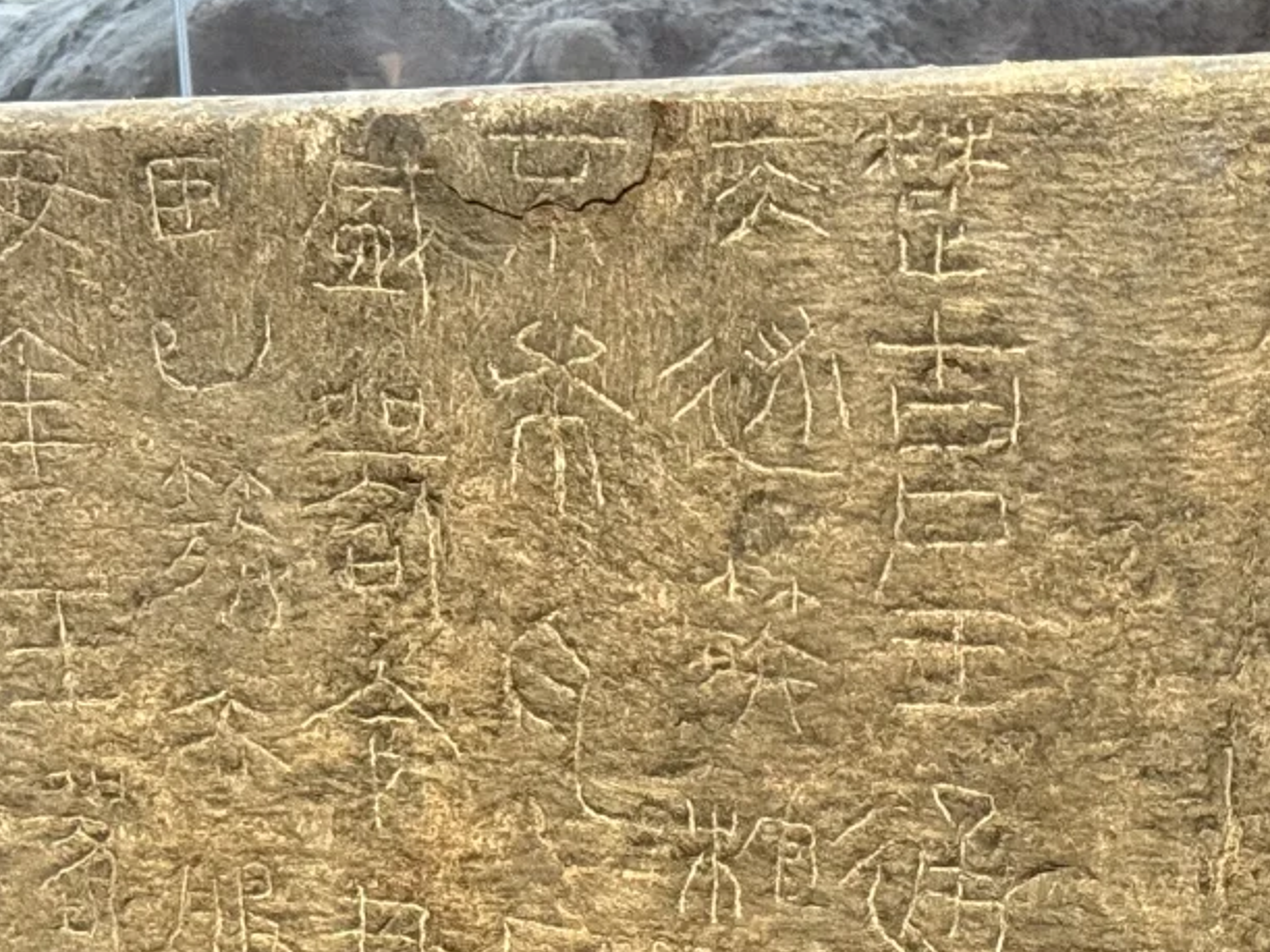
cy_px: 1064
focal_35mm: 113
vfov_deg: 12.9
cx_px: 917
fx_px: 4146
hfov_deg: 17.3
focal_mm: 6.76
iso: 400
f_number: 1.78
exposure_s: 1/37
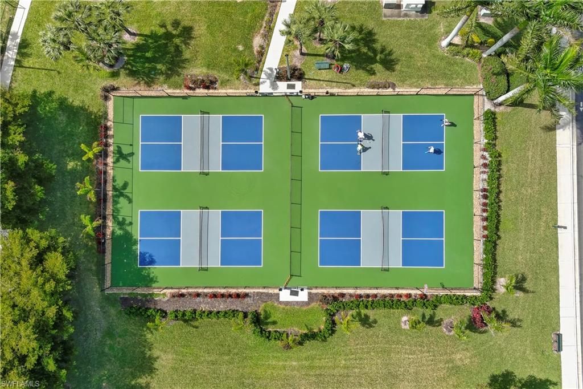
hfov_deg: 63.7
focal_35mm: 29
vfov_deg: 44.9
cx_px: 292
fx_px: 469
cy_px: 194
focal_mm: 10.57
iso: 100
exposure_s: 1/140
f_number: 6.3
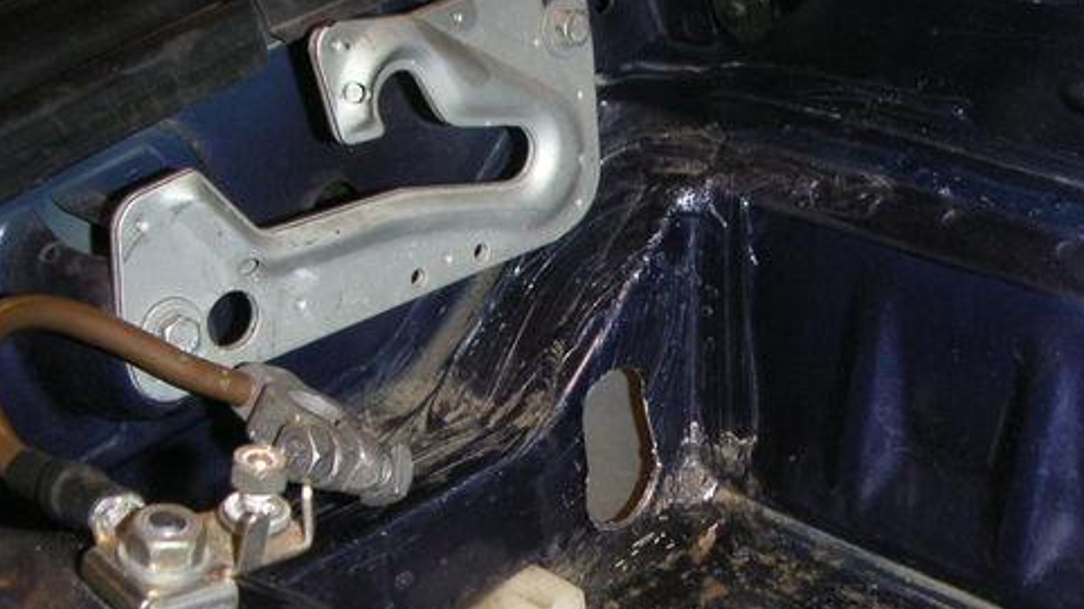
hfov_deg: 37.5
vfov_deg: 21.5
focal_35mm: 55
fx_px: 1581
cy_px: 499
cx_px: 699
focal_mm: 6
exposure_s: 1/45
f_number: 2.8
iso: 160
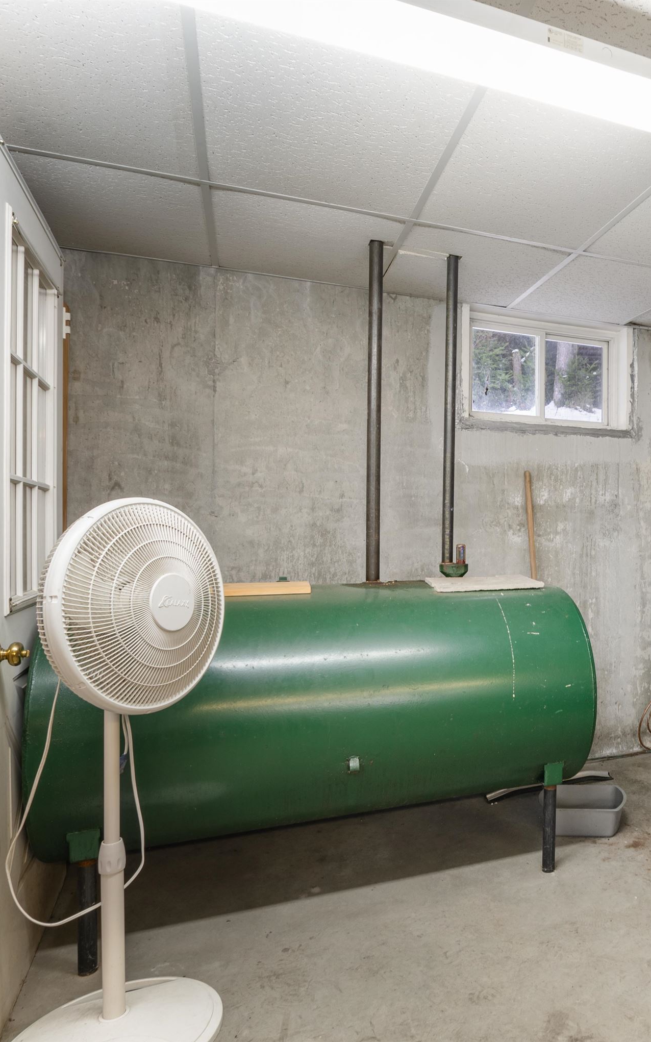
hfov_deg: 47.3
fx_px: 653
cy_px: 521
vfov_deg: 77.2
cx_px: 593
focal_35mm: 23
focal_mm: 10
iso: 64
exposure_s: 1.6
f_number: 8
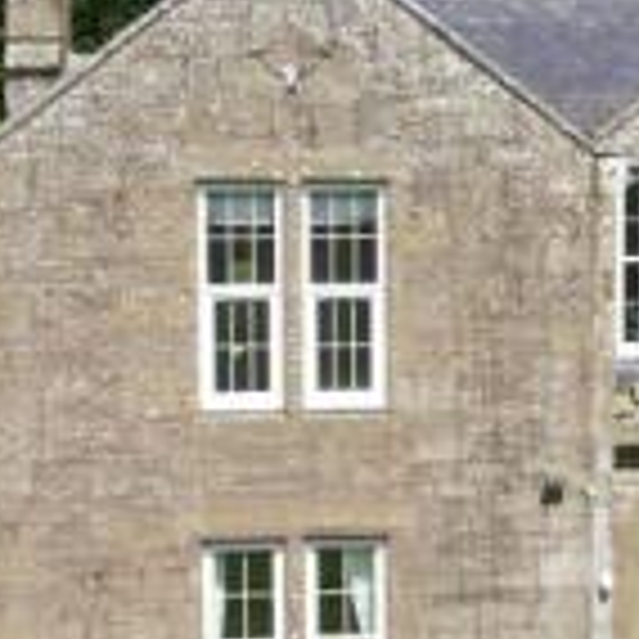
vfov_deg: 20.0
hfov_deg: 19.3
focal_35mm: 86
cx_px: 718
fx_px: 1796
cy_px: 470
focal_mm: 8.38
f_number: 2.8
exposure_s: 1/240
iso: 100
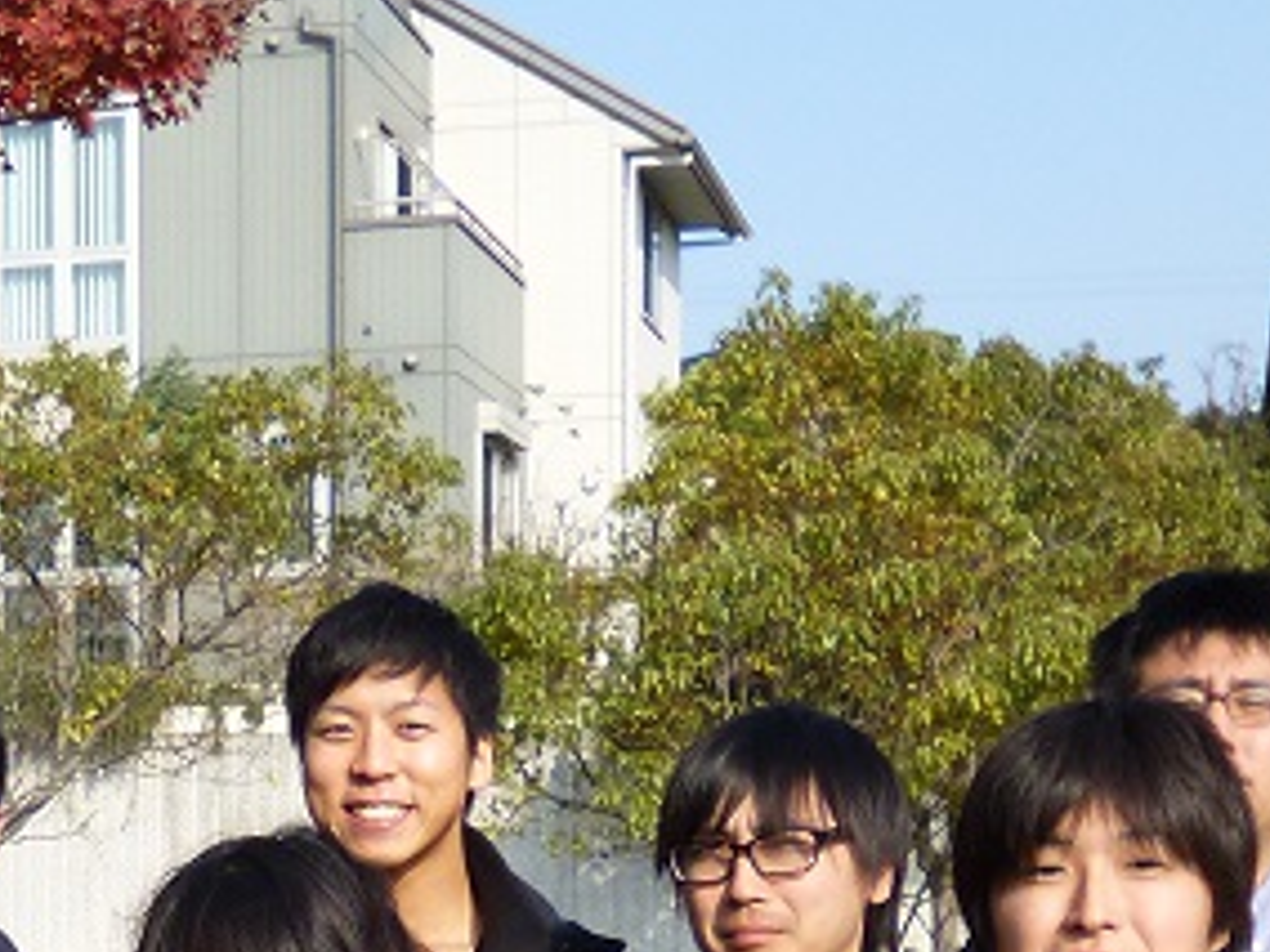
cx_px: -40
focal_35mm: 95
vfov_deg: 14.8
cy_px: 1265
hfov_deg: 19.9
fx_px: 3485
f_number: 2.8
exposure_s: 1/1000
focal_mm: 4.3
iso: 100
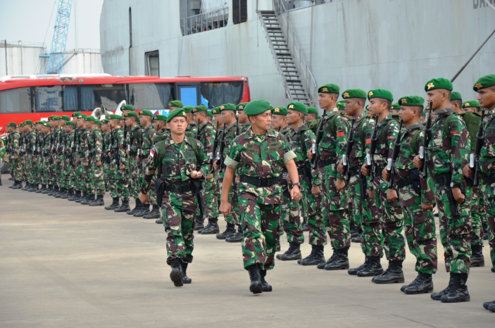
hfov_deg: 13.1
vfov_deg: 8.7
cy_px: 164
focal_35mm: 158
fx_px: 2161
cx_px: 248
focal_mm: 105
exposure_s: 1/100
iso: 100
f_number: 8
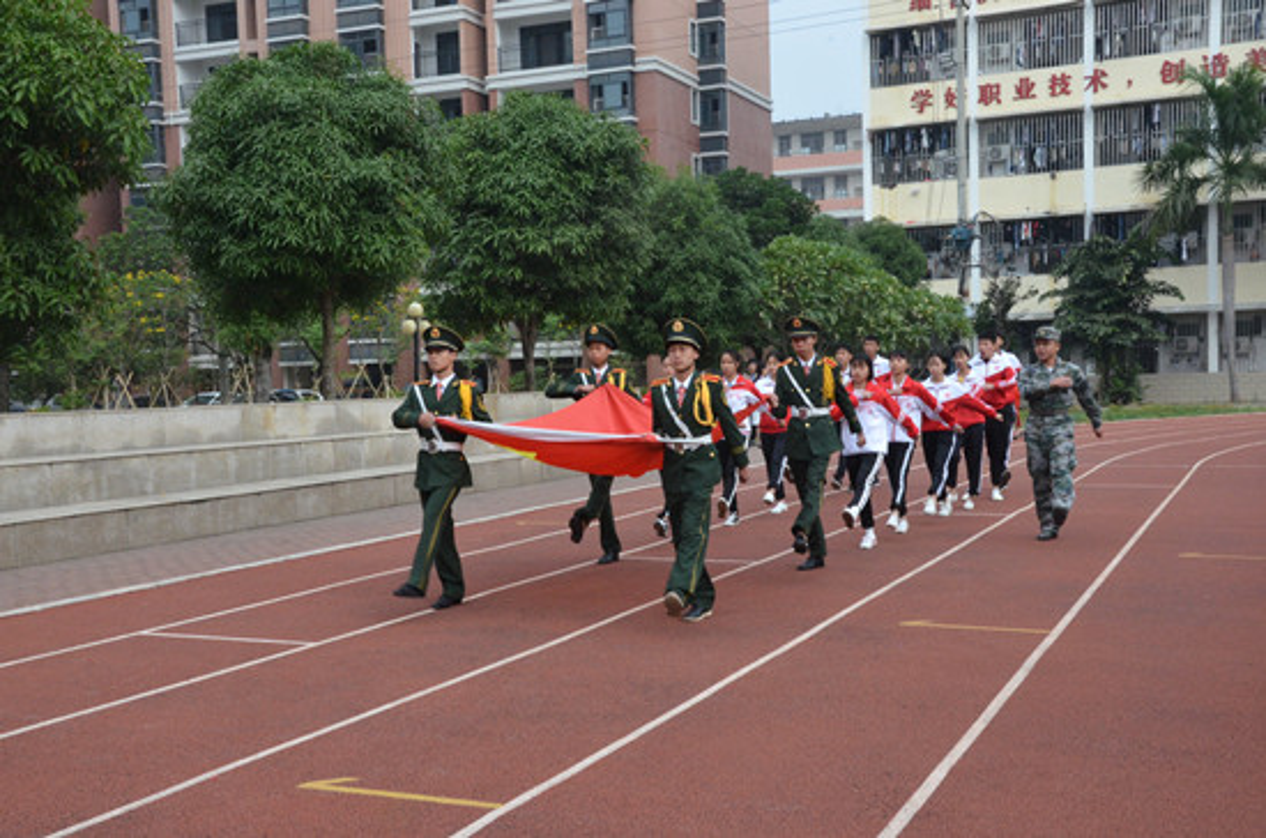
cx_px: 633
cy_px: 419
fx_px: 1474
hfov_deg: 46.5
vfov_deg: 31.7
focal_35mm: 42
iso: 1600
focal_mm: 28
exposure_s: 1/80
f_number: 18
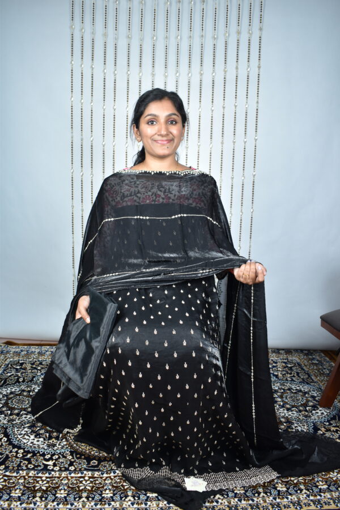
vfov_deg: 61.9
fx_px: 425
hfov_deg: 43.6
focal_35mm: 30
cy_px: 255
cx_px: 170
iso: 200
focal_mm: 20
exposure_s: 1/30
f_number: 4
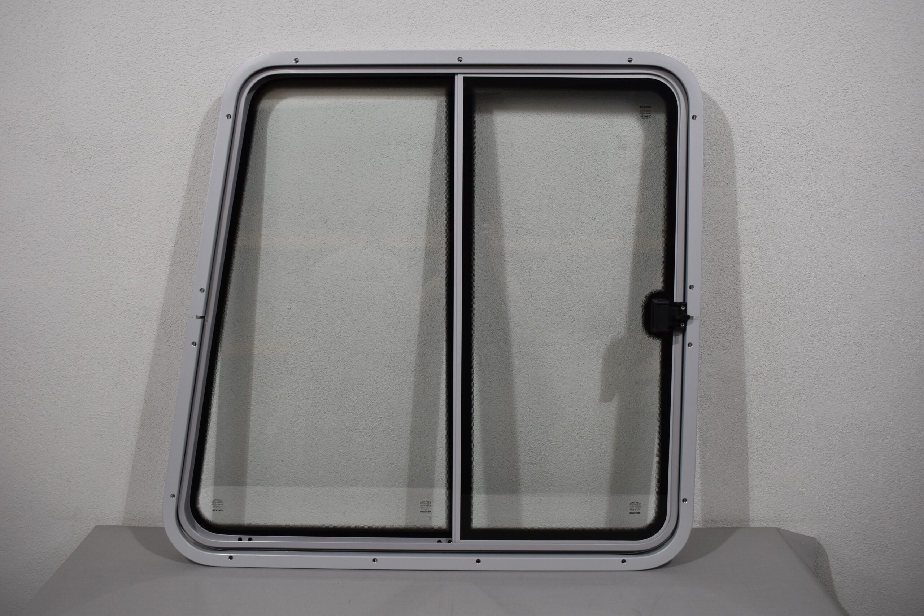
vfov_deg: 41.7
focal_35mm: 32
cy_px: 308
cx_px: 462
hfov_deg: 59.5
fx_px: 808
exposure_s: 1/125
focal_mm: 21
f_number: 5.6
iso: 360
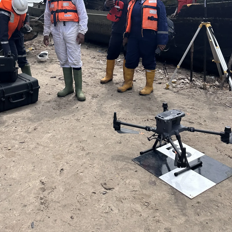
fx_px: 303
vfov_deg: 38.9
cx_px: 69
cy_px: 23
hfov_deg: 41.1
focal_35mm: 40
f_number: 1.78
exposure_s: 1/6211
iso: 80
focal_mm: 6.86
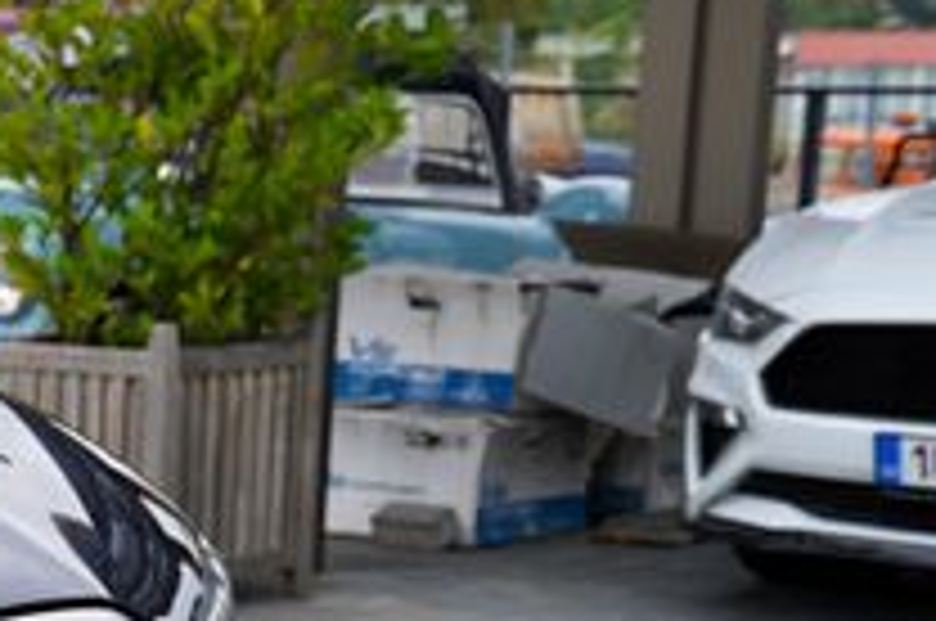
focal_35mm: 148
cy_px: 857
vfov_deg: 9.1
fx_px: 3842
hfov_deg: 11.7
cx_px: -1215
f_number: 5.6
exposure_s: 1/100
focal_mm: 30
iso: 100
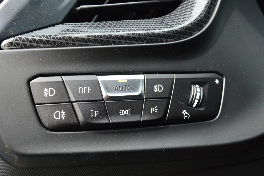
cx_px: 132
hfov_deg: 42.3
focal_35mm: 46
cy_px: 88
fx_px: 341
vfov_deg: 28.9
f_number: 9
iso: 800
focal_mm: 31
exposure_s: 1/125
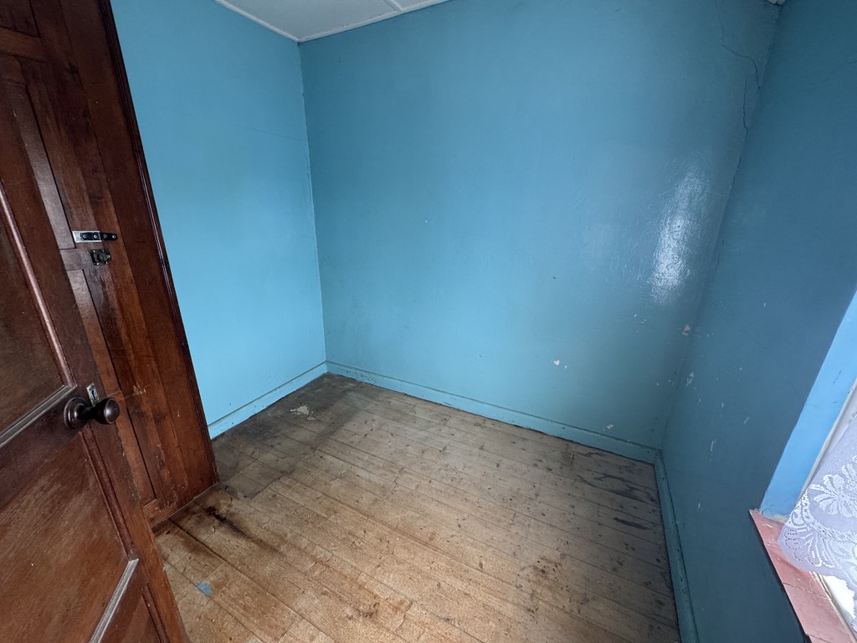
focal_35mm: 14
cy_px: 322
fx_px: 347
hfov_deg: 102.1
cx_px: 428
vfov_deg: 85.7
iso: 200
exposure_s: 1/99
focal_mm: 2.22
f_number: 2.2
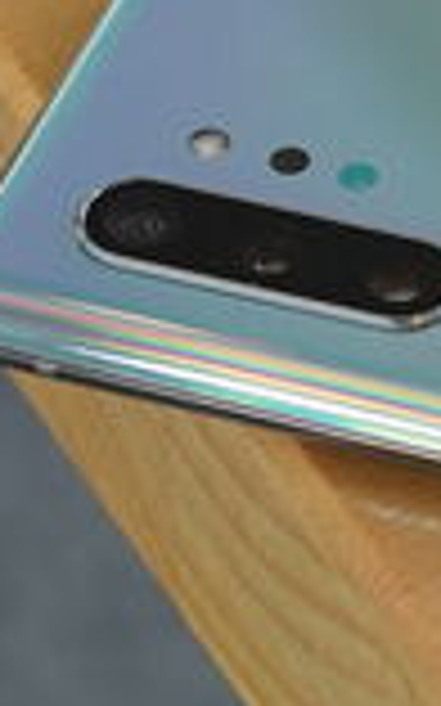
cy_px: 319
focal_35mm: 342
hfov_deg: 3.8
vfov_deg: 6.1
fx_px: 6583
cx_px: 770
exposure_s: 1/200
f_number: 4.5
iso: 1000
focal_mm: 55
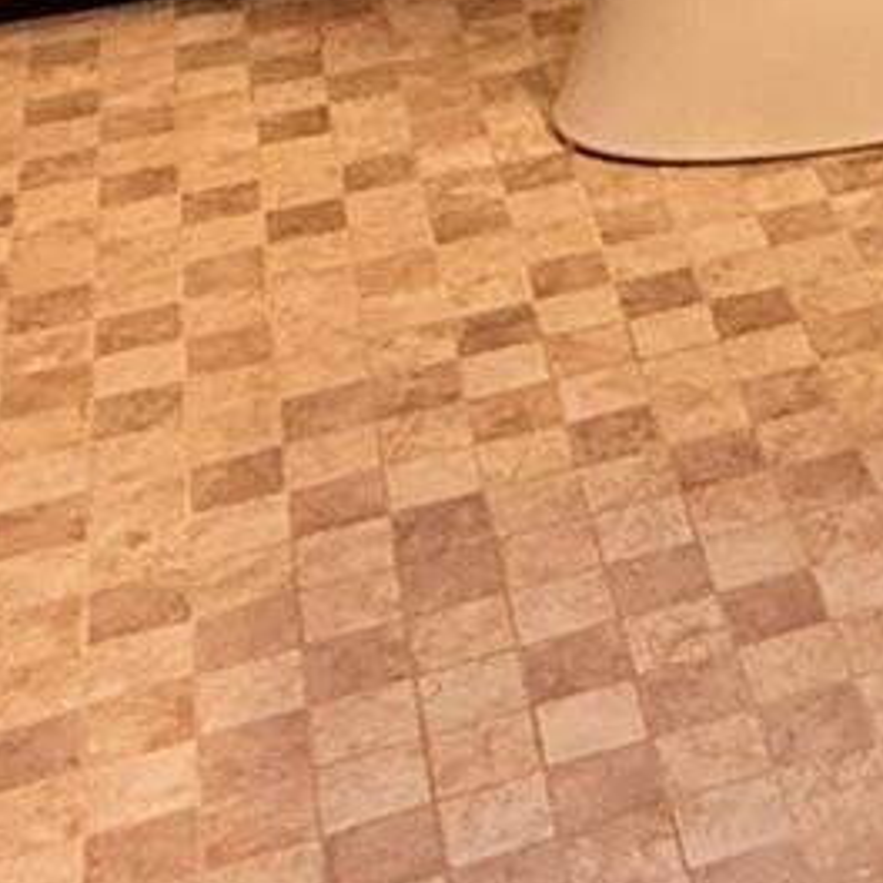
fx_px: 2771
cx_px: 1565
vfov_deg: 14.3
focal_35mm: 96
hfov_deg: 15.6
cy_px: -1017
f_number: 2.2
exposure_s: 1/60
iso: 200
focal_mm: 2.22
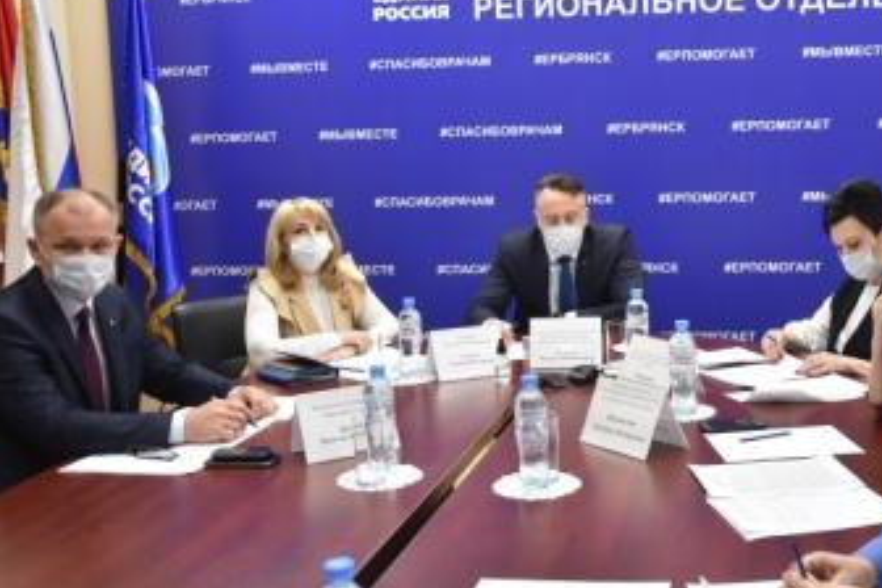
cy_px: 248
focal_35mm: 44
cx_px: 585
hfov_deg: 43.9
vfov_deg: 30.5
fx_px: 1078
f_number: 5
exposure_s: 1/100
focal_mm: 22
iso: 800
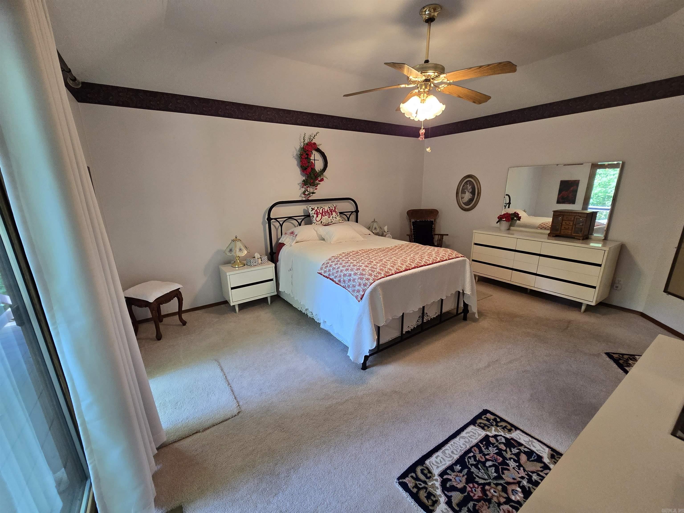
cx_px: 342
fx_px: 257
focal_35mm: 13
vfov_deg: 89.9
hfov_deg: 106.2
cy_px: 256
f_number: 2.2
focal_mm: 2.2
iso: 250
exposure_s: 1/60
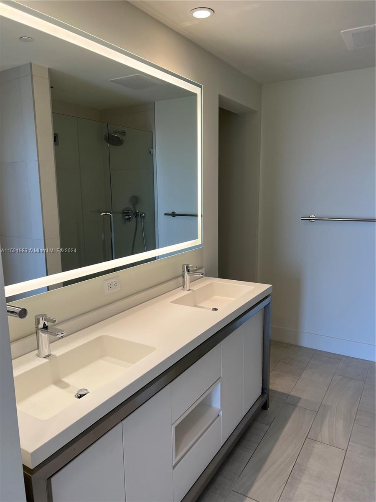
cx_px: 188
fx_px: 377
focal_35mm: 26
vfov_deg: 67.3
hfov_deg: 53.1
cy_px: 251
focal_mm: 5.7
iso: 40
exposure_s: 1/120
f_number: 1.5
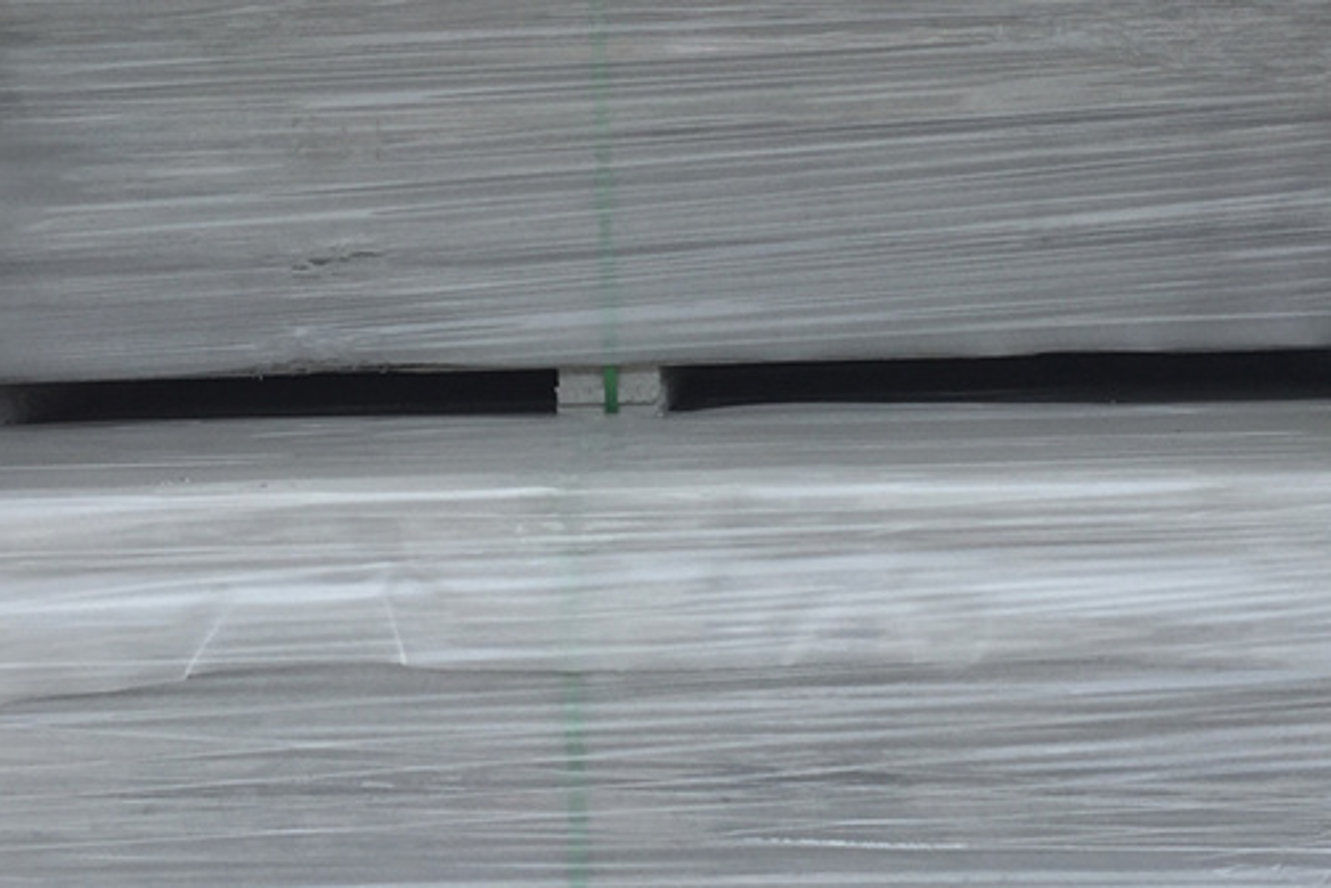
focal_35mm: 64
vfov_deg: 21.1
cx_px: 673
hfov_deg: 31.4
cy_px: 268
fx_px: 2367
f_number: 2.2
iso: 32
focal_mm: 4.15
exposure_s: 1/1163
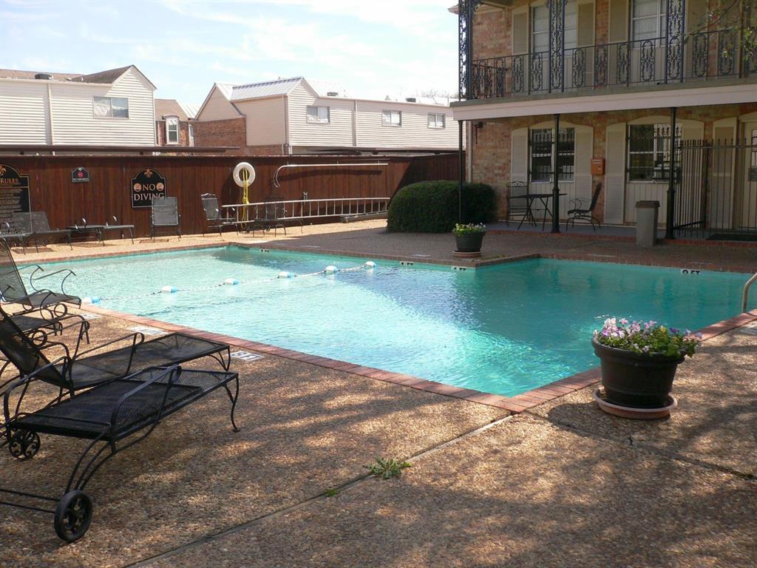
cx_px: 378
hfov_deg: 52.6
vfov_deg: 40.7
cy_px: 284
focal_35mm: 35
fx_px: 765
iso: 80
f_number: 5.6
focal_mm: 5.8
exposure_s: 1/160
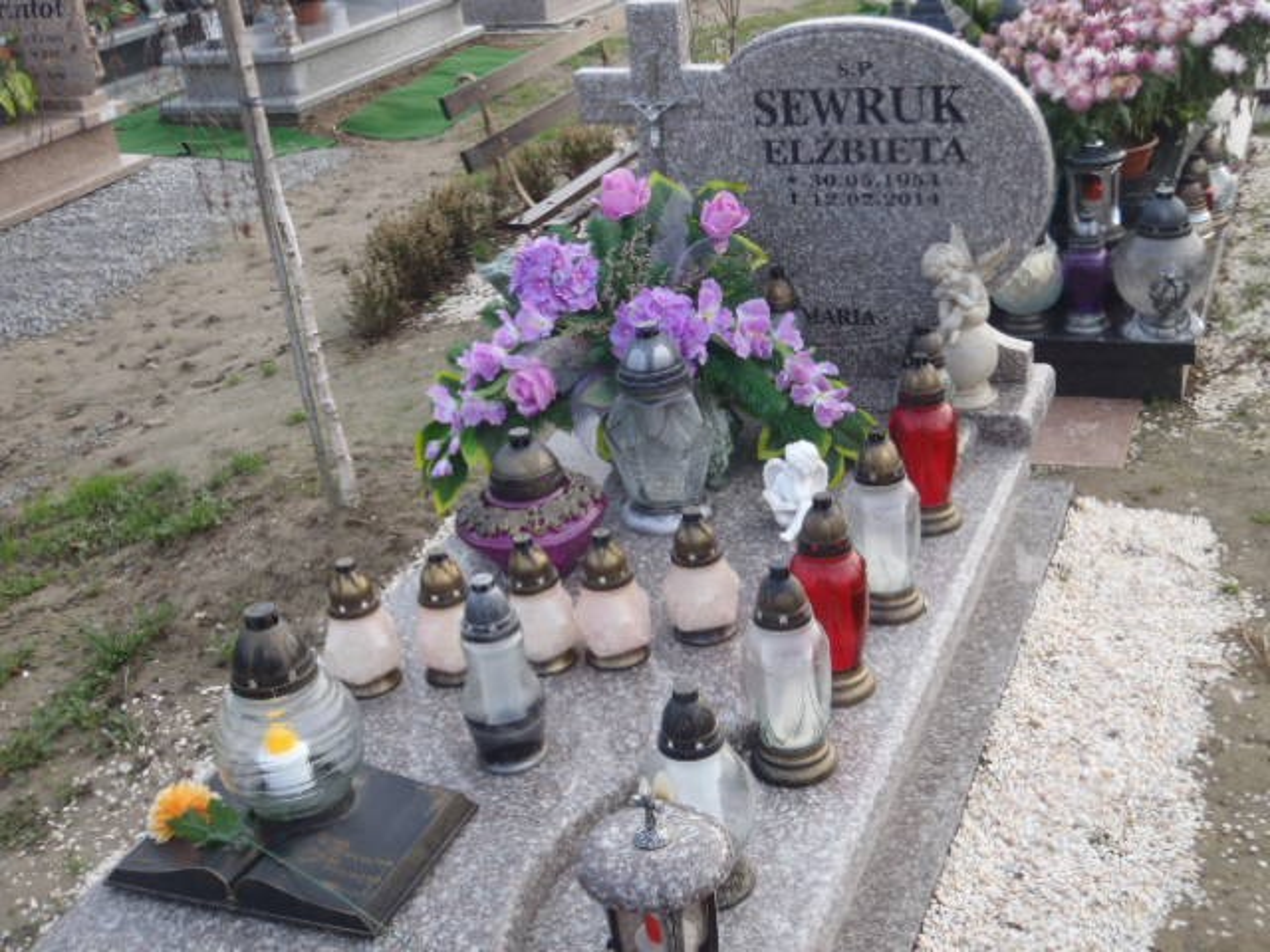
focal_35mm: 42
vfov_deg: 34.3
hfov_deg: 44.8
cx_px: 635
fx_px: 1541
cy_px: 476
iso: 64
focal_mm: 7.57
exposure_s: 1/60
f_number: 4.3
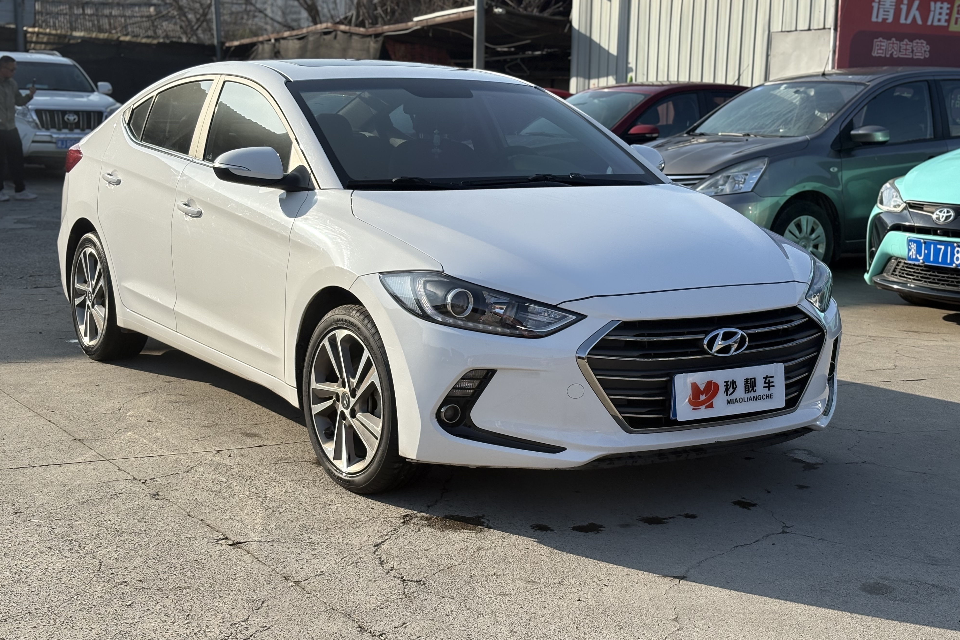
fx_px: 1466
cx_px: 478
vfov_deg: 24.6
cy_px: 283
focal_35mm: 55
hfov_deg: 36.2
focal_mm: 5.96
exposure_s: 1/2994
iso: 32
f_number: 1.6
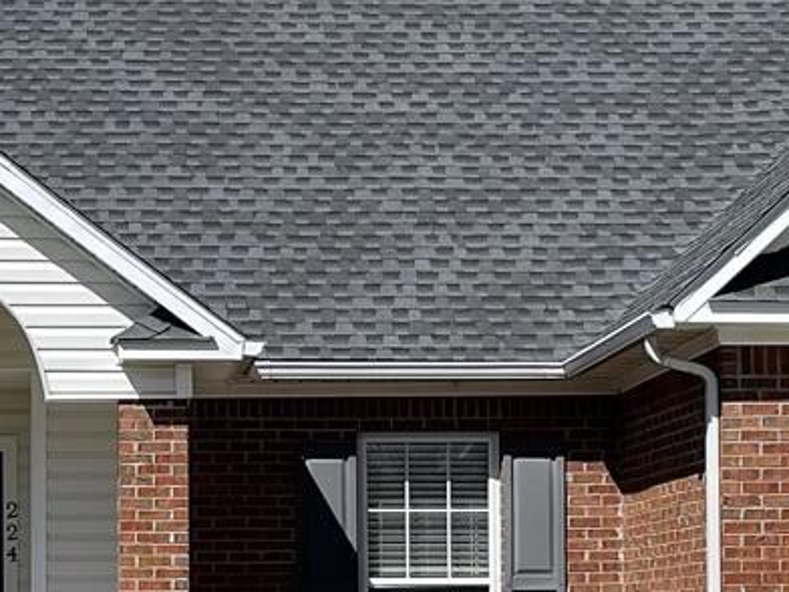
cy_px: 479
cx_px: 302
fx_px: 3100
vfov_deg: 10.9
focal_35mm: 136
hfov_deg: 14.5
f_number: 1.6
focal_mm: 5.1
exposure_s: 1/5618
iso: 32
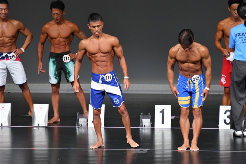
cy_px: 82
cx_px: 123
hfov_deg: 5.5
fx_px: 2561
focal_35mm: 375
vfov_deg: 3.7
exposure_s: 1/400
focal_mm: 250
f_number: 5.6
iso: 4000
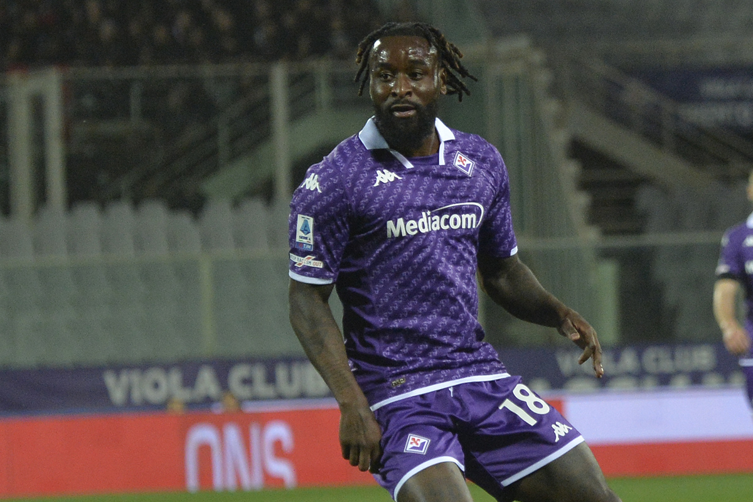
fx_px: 4601
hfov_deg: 9.4
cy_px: 251
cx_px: 376
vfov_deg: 6.2
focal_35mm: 220
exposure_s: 1/1000
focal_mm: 220
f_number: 5.3
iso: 3200
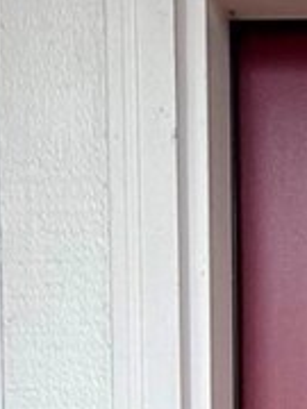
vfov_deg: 8.2
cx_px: 851
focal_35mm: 208
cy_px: 1213
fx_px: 2460
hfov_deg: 6.6
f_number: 1.5
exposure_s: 1/208
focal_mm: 5.7
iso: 40
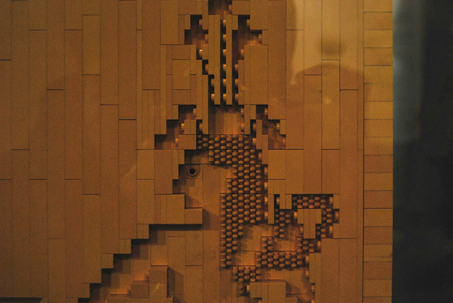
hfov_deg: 38.8
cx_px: 226
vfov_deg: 26.5
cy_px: 152
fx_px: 642
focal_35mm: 51
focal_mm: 34
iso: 800
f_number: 4.5
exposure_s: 1/20
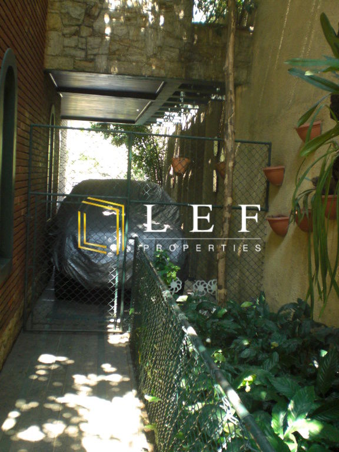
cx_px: 170
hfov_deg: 37.7
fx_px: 496
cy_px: 226
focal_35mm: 38
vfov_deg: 49.0
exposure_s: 1/50
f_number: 3.1
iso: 200
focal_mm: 6.3
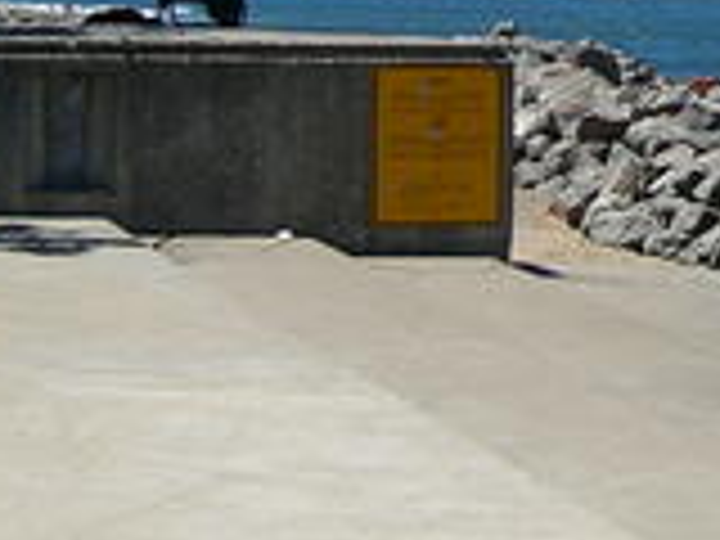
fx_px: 2912
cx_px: 657
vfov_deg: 10.4
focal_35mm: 140
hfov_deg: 14.0
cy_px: -104
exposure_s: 1/250
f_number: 8
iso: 50
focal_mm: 5.8
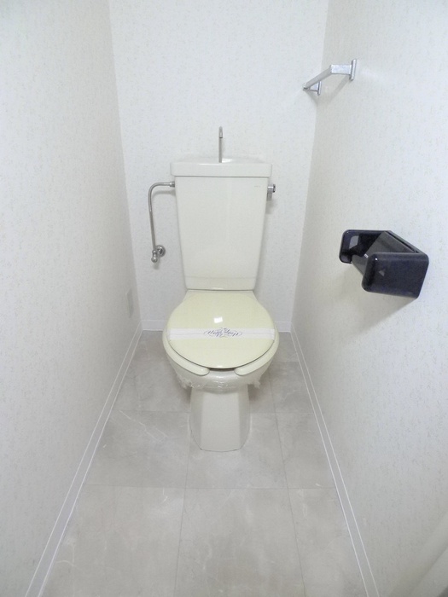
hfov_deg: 56.8
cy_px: 298
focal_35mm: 24
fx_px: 414
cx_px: 224
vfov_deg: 71.6
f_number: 2.8
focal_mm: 5.1
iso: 1600
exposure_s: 1/250
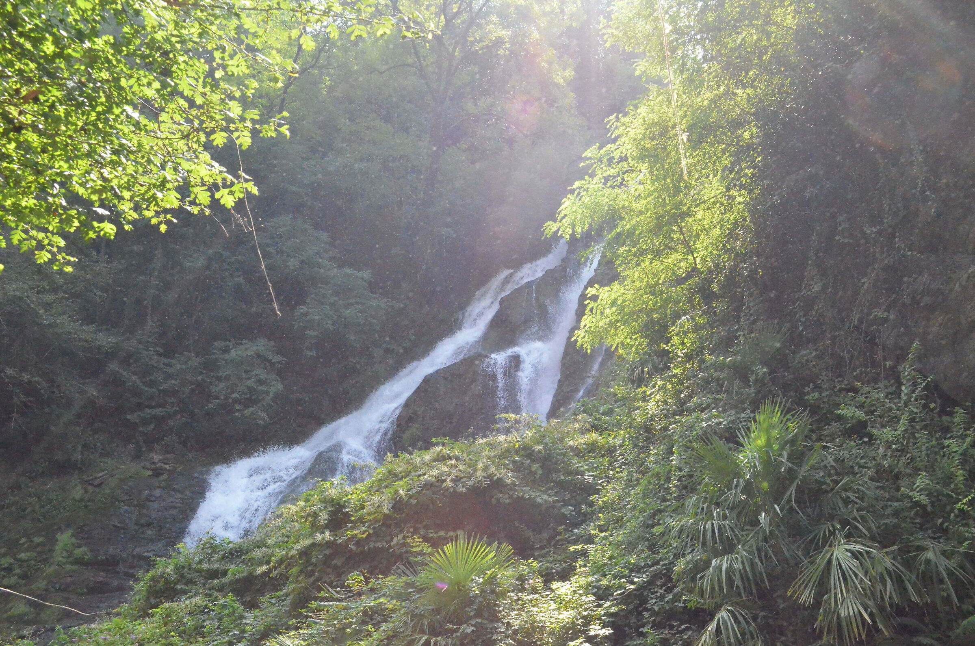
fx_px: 973
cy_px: 323
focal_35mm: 36
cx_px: 488
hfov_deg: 53.2
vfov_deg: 36.7
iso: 6400
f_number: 13
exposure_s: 1/800
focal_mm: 24
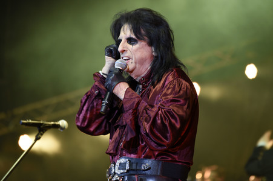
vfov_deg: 6.2
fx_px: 1667
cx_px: 136
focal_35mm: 220
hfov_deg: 9.4
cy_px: 90
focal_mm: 220
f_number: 5.6
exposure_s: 1/60
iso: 1600
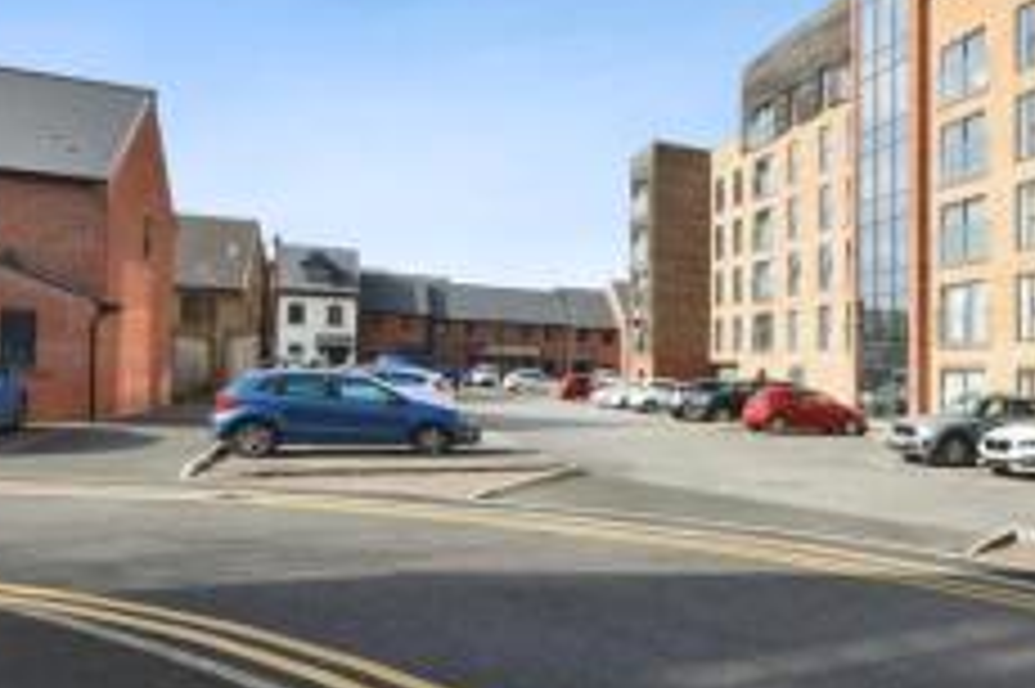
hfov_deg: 55.4
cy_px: 362
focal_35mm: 29
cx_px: 927
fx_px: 833
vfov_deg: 44.9
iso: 500
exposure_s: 1/1000
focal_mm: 14
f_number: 8
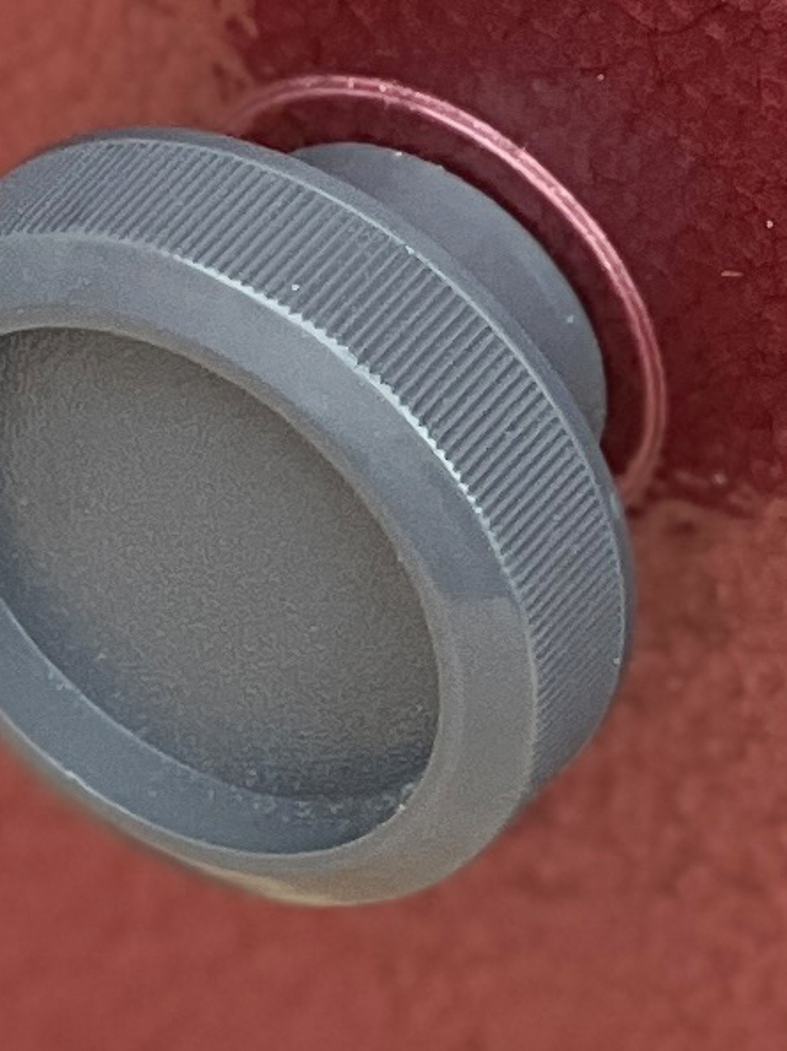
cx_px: -168
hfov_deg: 2.8
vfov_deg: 3.8
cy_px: -687
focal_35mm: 523
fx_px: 15865
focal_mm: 9
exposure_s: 1/121
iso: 64
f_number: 2.8
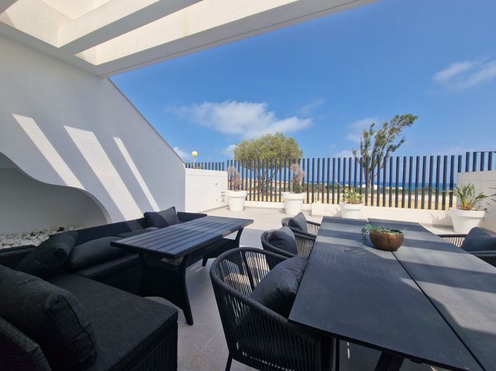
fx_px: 186
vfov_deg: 89.9
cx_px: 248
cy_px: 186
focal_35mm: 13
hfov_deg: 106.2
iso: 50
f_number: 2.2
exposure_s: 1/2176
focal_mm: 2.2
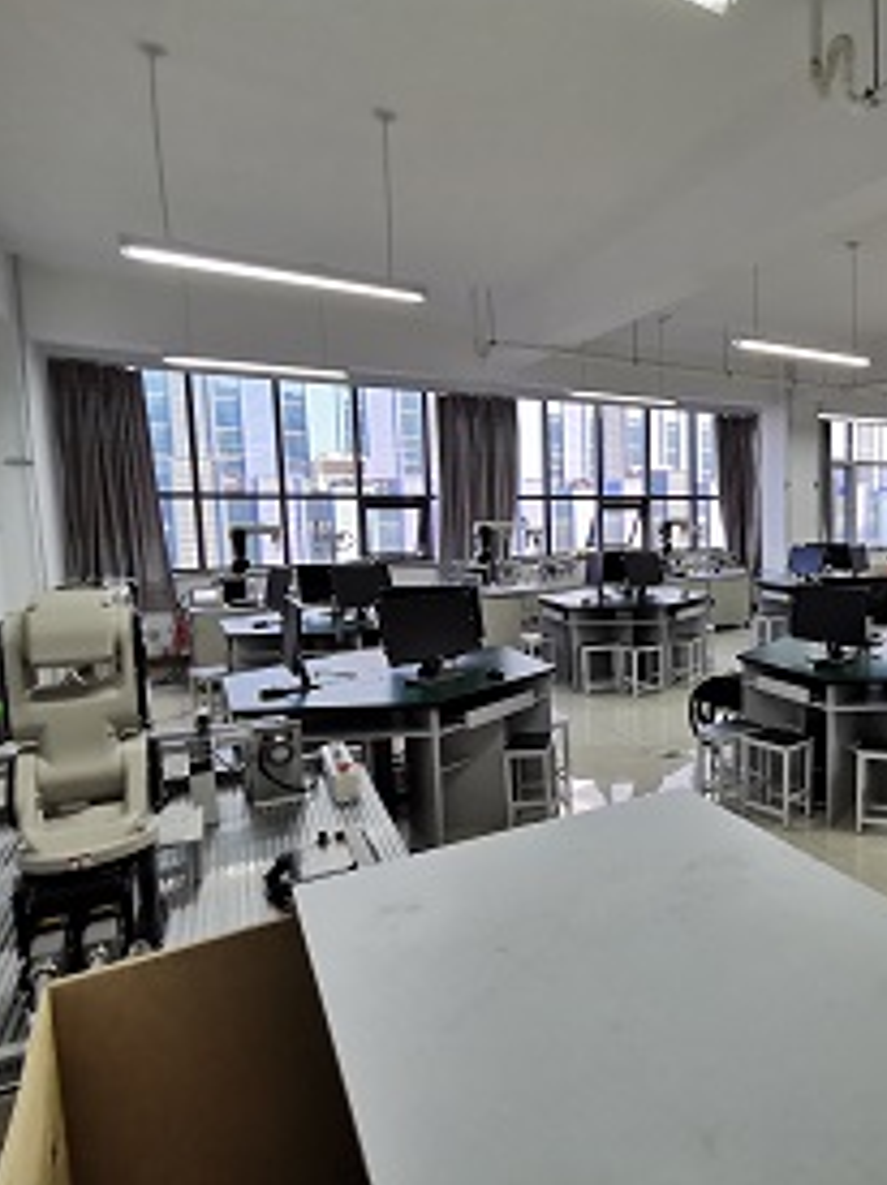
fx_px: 786
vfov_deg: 73.9
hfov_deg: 52.1
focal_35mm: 23
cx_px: 792
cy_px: 588
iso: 125
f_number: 2.2
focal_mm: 2.26
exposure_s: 1/50
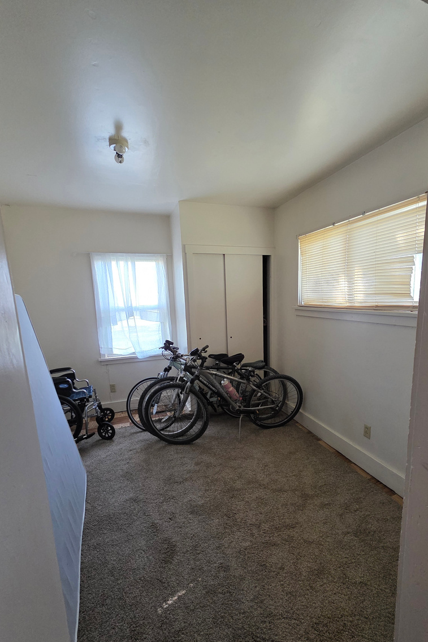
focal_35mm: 16
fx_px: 285
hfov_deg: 73.2
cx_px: 248
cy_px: 349
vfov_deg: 96.5
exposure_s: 1/240
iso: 640
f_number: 1.9
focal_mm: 2.2
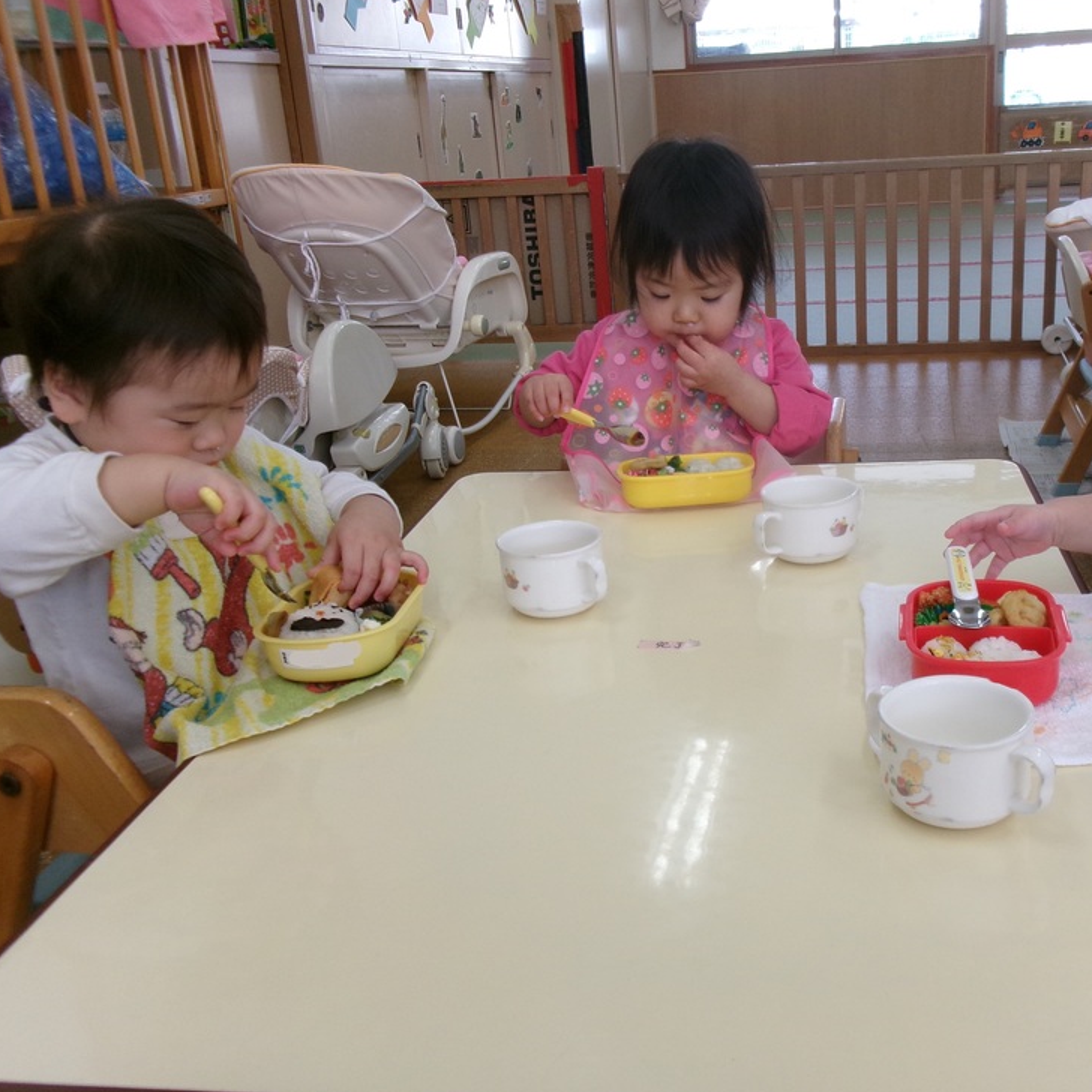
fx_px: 1213
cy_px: 549
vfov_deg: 48.5
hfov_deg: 47.9
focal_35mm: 34
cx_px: 693
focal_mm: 5.1
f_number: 3.9
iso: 185
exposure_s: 1/125
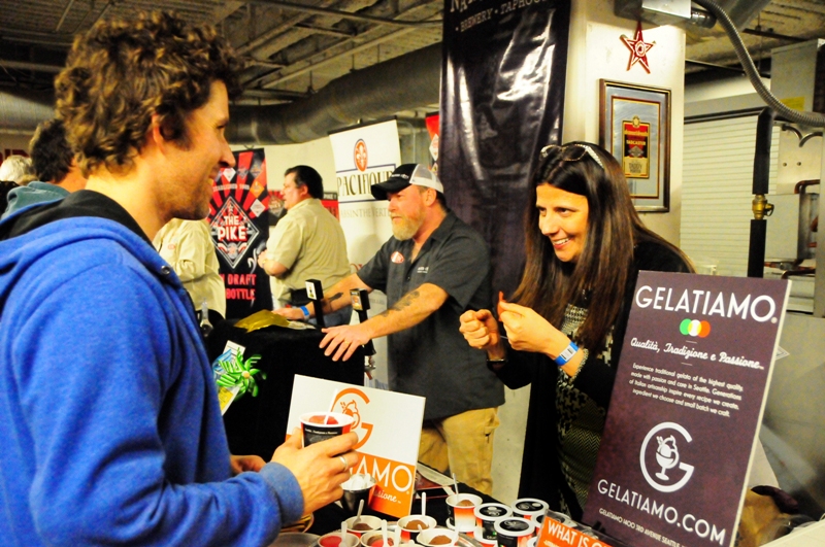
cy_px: 274
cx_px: 412
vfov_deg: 39.9
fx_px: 755
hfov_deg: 57.3
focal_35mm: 33
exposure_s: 1/80
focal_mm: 22
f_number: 4
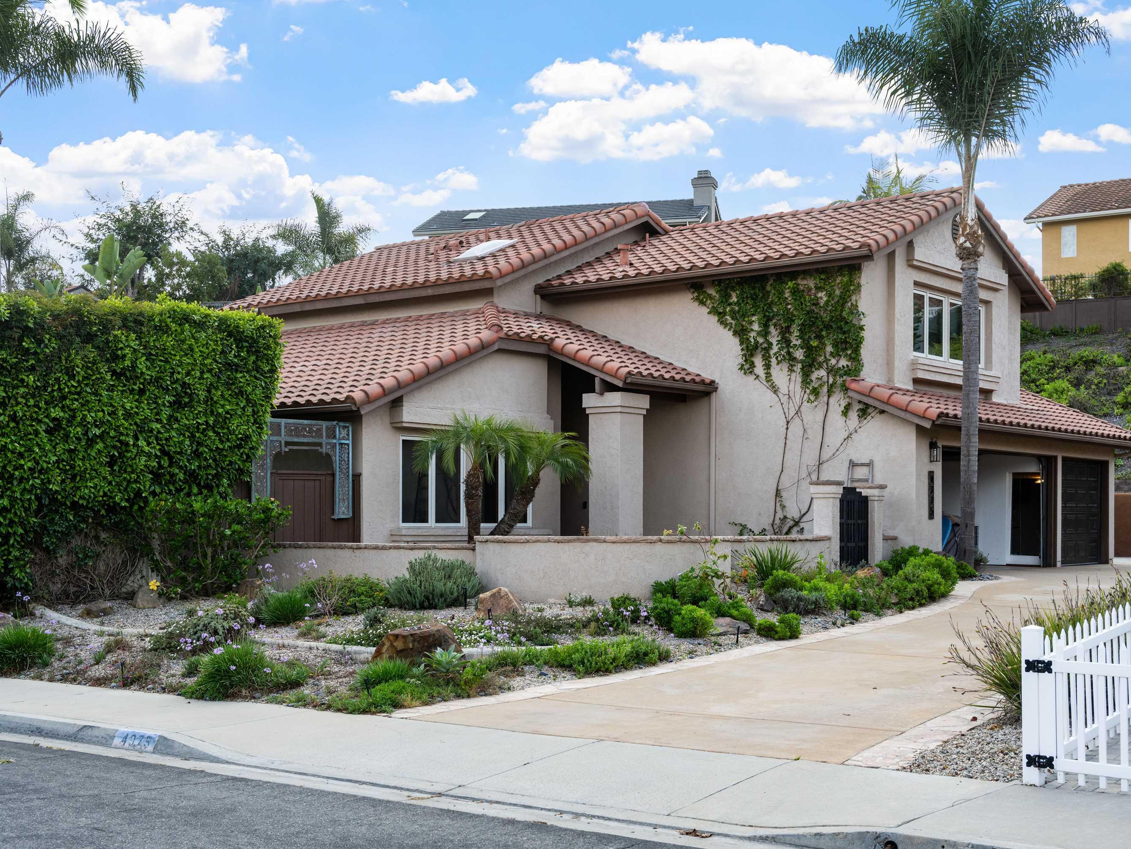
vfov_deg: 32.9
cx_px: 587
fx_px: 1438
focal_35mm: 44
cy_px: 421
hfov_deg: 42.9
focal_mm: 40
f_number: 8
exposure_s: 1/160
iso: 250
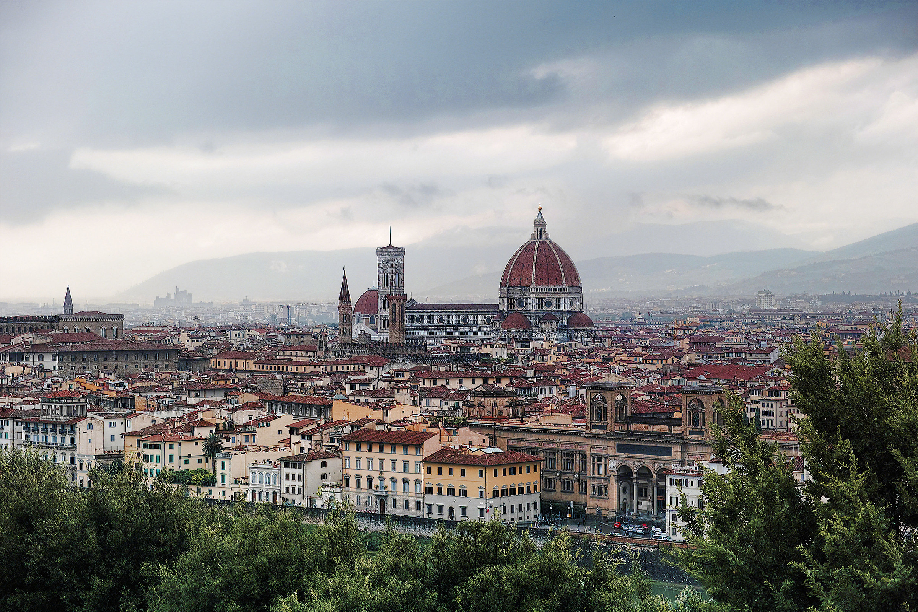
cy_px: 306
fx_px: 1912
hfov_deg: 27.0
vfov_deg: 18.2
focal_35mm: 75
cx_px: 459
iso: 100
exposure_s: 1/100
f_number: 5
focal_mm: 50
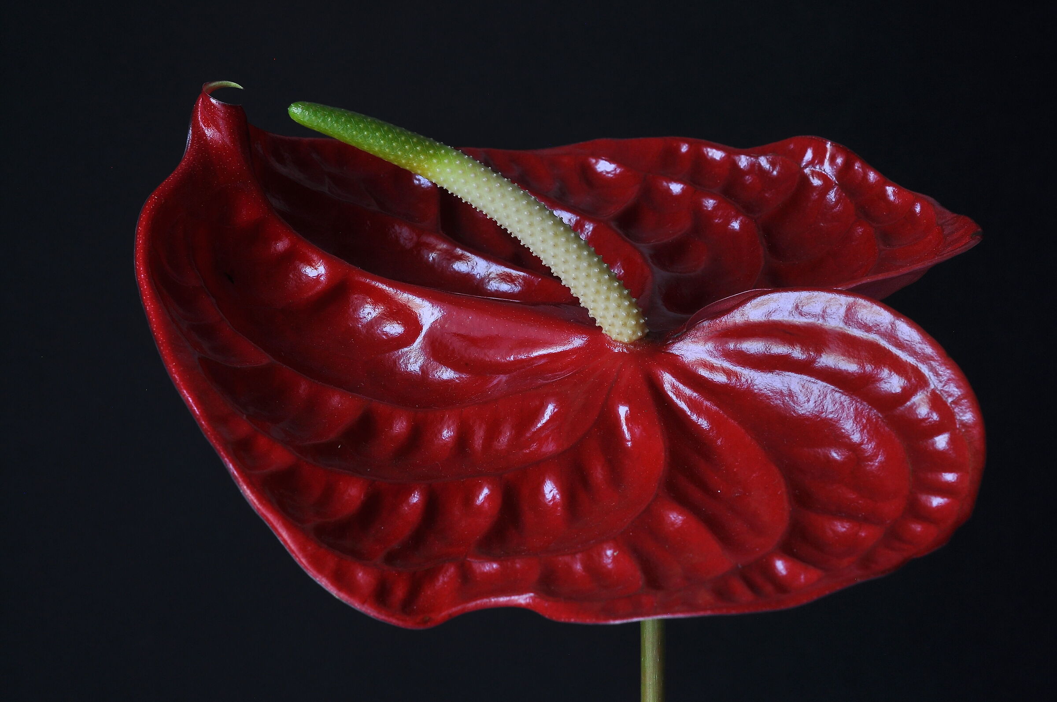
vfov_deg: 22.6
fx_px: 1759
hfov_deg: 33.4
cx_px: 528
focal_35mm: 60
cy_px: 351
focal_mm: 40
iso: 200
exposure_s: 1/2.5
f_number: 14
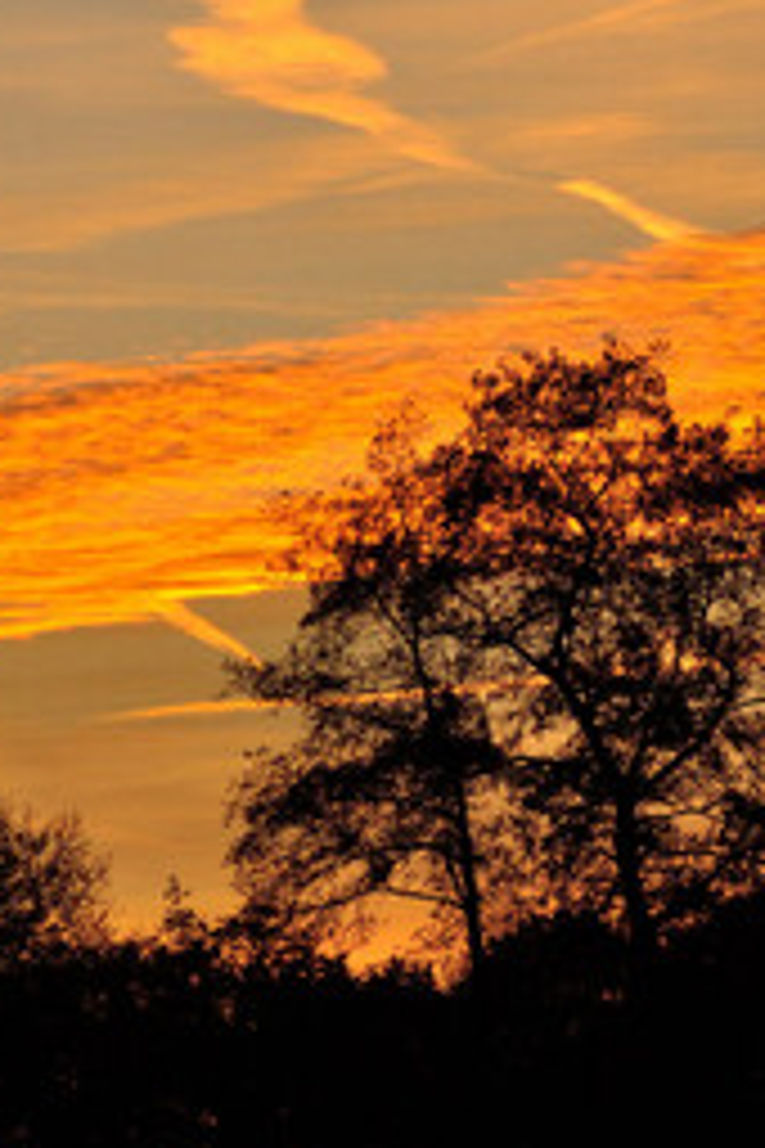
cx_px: 896
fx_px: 11630
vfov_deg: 5.6
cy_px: 644
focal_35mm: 365
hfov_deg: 3.8
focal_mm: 135
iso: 800
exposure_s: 1/400
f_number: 10
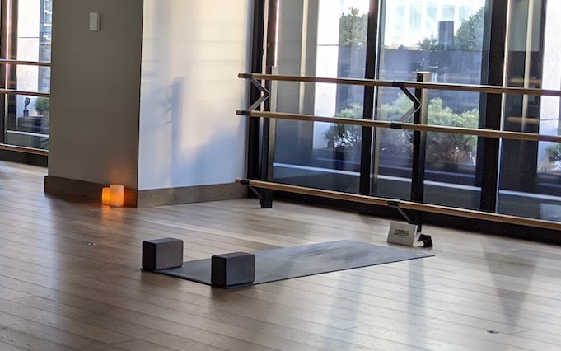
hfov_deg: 22.4
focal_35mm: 84
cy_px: 147
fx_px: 1285
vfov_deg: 15.5
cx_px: -143
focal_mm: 4.38
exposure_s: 1/33.1
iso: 51
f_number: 1.73
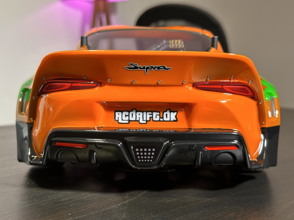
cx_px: 147
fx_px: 408
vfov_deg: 30.3
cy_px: 110
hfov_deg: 39.7
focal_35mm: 48
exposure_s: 1/50
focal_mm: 6.86
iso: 80
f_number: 1.78
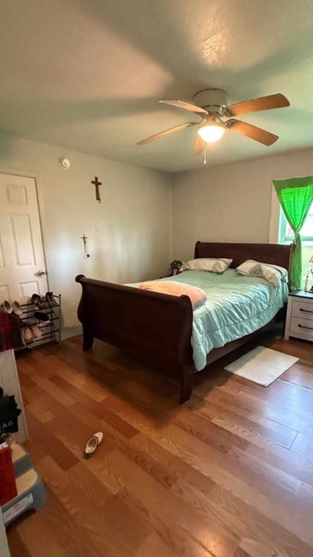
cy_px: 293
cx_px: 184
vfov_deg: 92.6
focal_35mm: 18
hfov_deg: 60.6
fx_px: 266
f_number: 2.2
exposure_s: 1/60
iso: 1250
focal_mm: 2.22
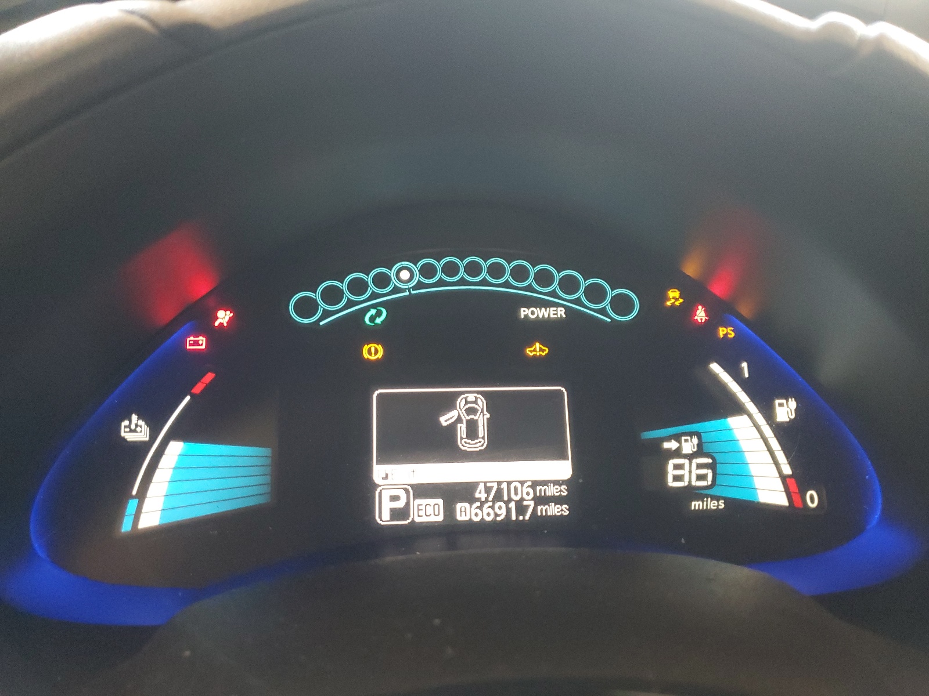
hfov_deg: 67.3
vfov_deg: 53.1
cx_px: 464
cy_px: 348
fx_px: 698
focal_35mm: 26
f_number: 1.5
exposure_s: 1/40
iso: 301
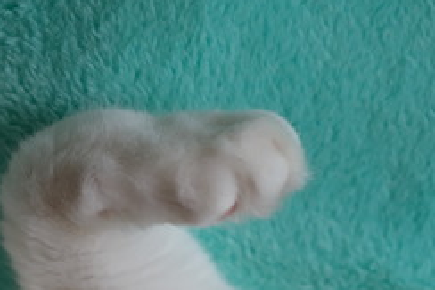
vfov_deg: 5.1
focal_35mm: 268
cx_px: 132
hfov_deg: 7.7
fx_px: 3240
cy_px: 399
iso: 160
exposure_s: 1/210
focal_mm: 56
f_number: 2.5
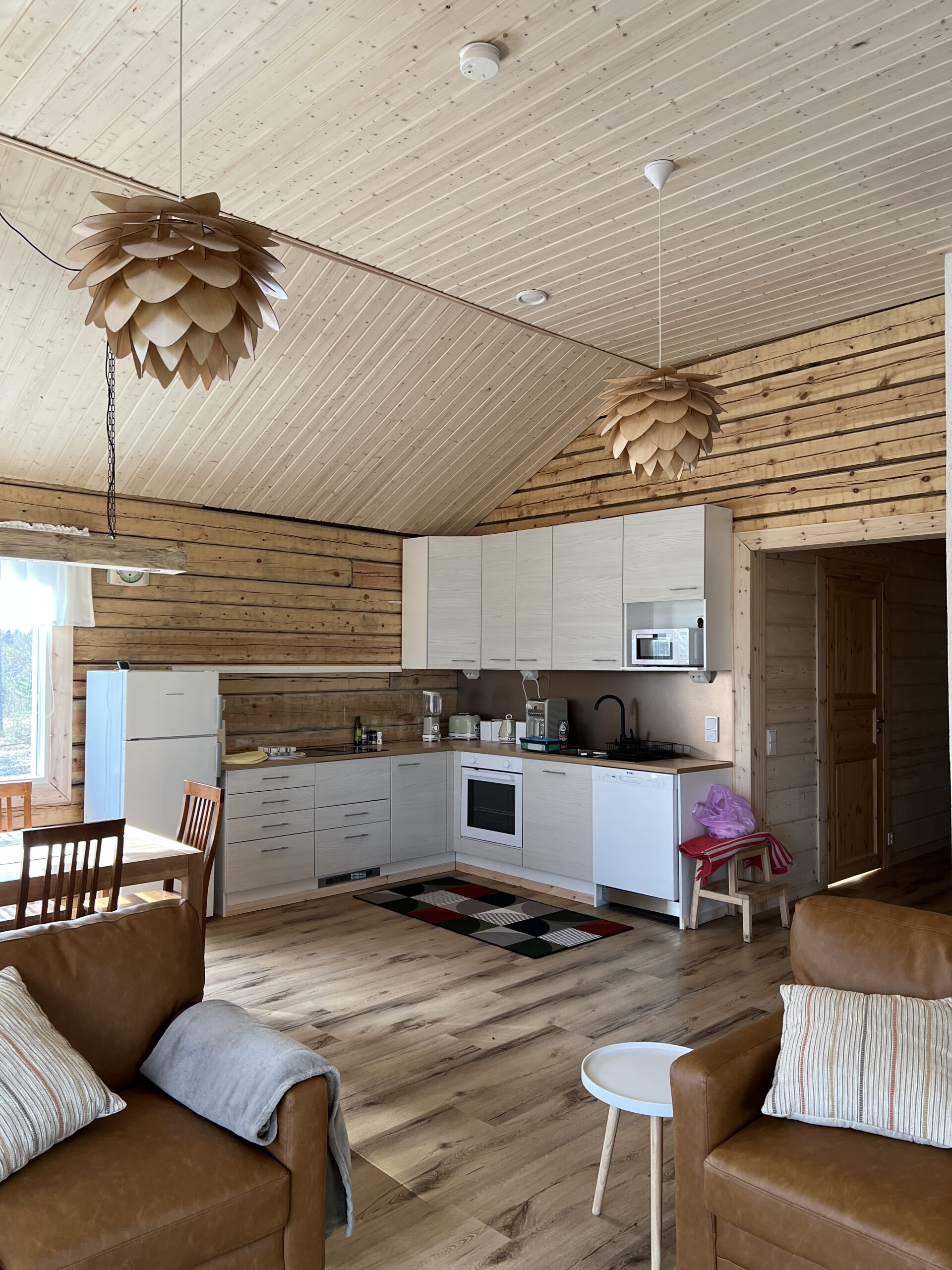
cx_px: 476
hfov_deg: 53.1
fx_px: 953
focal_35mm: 26
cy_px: 635
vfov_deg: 67.3
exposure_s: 1/121
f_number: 1.5
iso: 100
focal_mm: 5.7
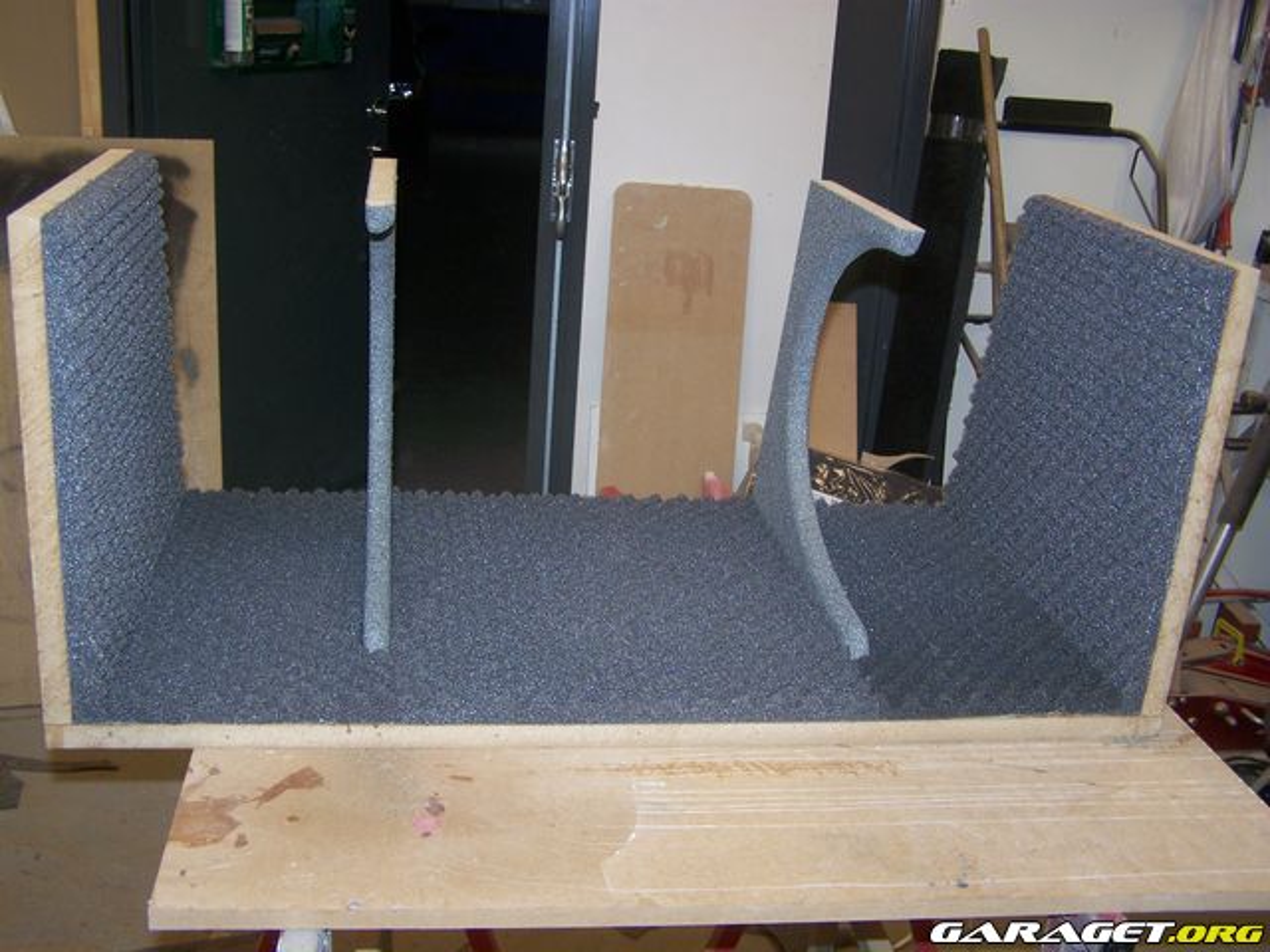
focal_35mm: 38
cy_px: 476
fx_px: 1394
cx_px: 635
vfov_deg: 37.7
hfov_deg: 49.0
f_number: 2.8
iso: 80
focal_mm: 6.3
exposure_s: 1/60
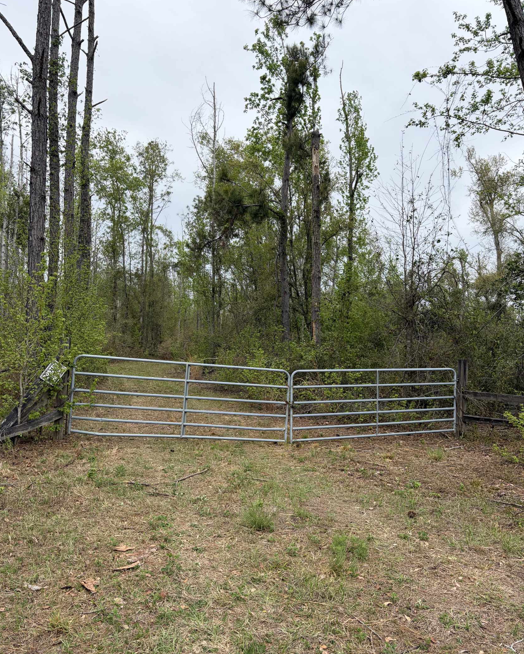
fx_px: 543
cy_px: 342
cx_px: 264
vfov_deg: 62.2
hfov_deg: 51.5
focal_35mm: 28
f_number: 1.6
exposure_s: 1/2012
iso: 50
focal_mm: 5.96
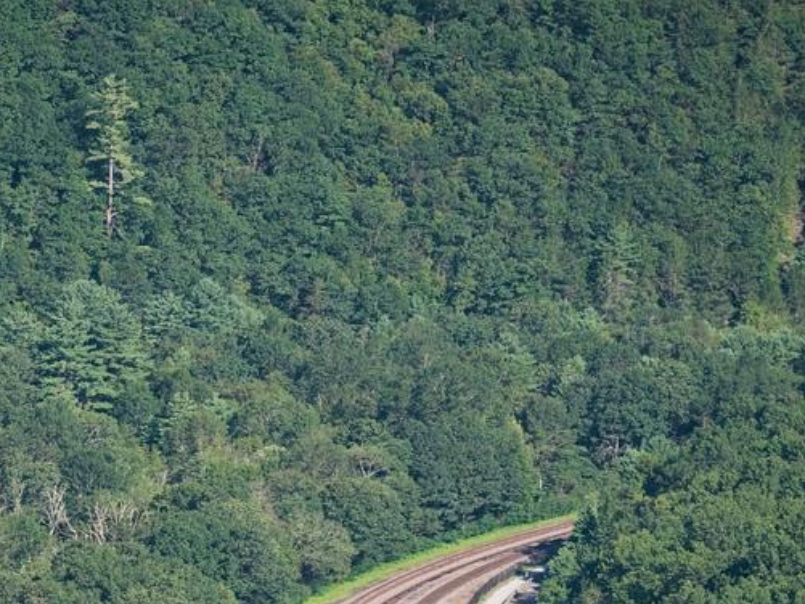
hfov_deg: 4.8
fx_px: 9653
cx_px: 72
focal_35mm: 415
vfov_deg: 3.6
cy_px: 1105
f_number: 2.8
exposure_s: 1/3200
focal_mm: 135
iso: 280
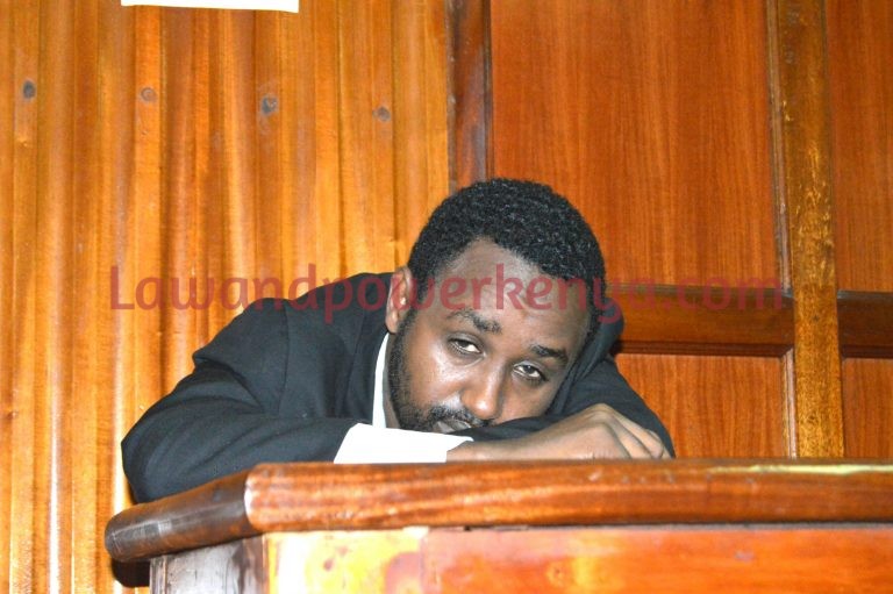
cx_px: 446
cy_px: 297
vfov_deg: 16.5
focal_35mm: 82
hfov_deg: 24.6
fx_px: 2045
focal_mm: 55
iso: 3200
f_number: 5.6
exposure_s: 1/60
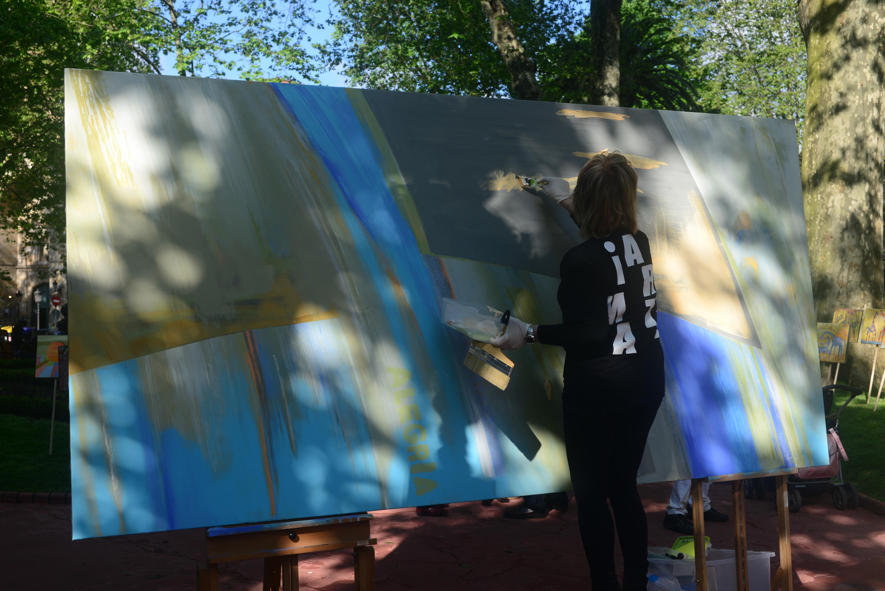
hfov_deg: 48.4
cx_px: 442
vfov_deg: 33.4
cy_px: 296
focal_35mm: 40
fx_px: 984
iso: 100
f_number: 7.1
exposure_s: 1/200
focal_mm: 40
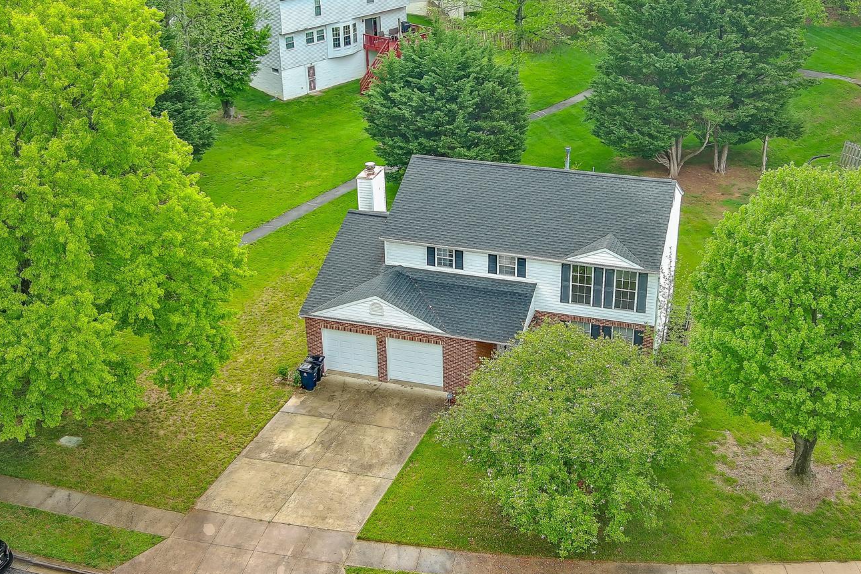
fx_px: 1100
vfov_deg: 29.2
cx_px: 478
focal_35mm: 46
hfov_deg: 42.7
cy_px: 263
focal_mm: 10.57
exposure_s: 1/400
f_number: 2.8
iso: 100
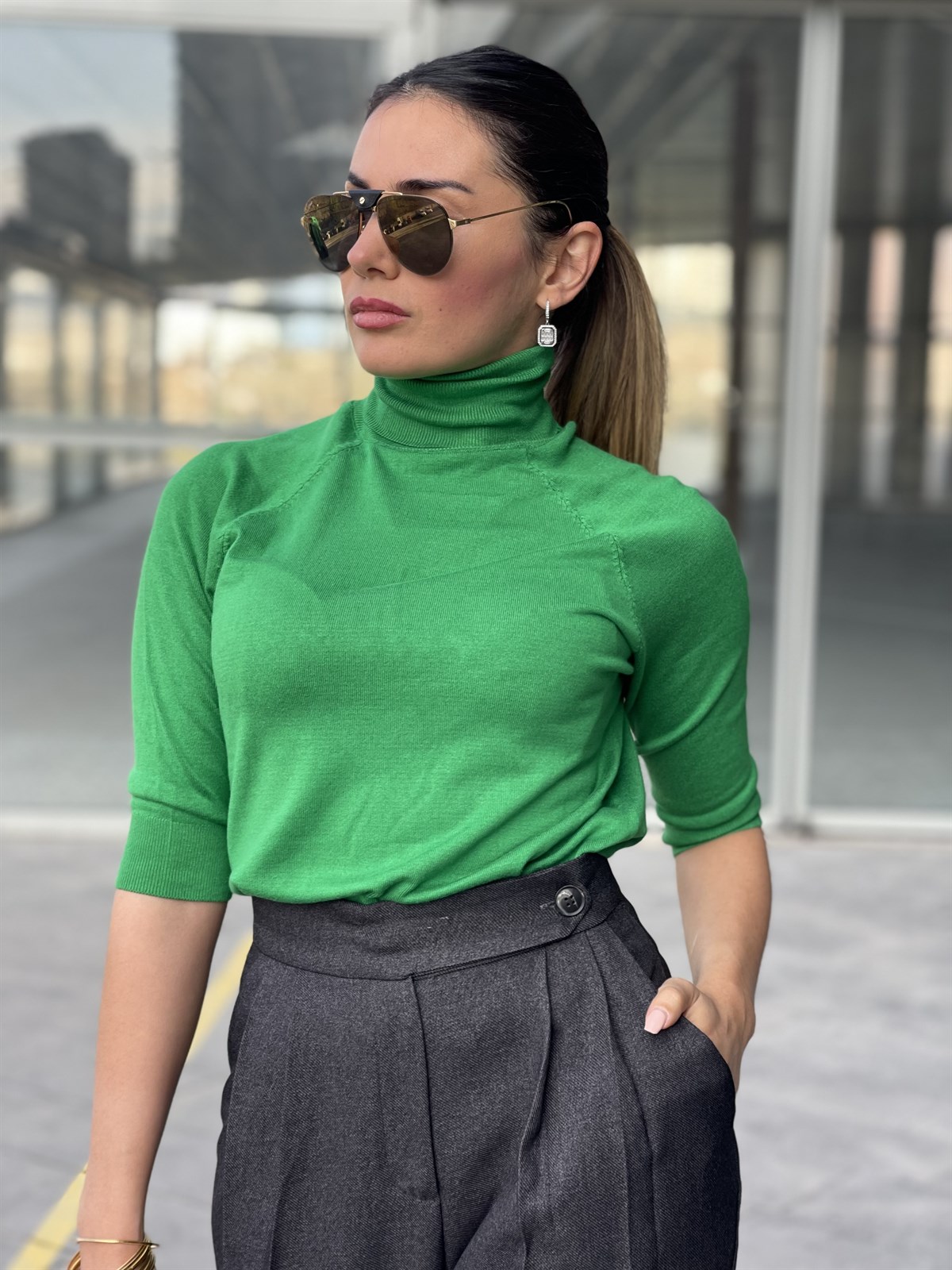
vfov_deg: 30.3
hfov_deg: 22.9
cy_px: 635
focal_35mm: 64
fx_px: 2347
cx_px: 476
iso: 20
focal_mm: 7.5
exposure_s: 1/121
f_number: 2.2
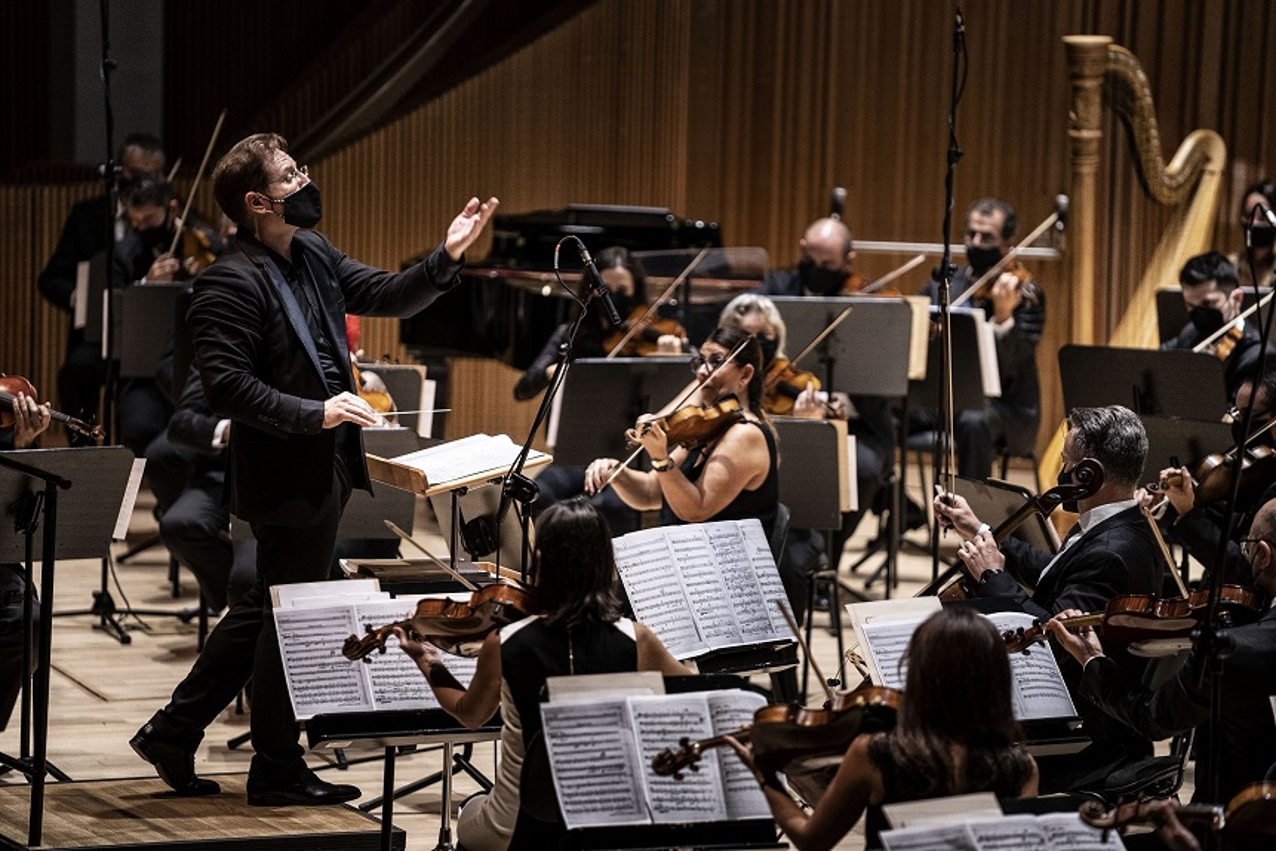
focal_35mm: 200
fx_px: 7088
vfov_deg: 6.9
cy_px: 426
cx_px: 638
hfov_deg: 10.3
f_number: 2.8
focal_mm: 200
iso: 1600
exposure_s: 1/250
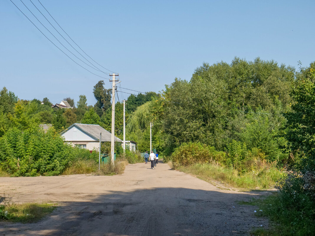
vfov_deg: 23.7
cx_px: 158
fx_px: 564
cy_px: 118
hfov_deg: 31.2
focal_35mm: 62
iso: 200
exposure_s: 1/800
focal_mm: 31
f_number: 8
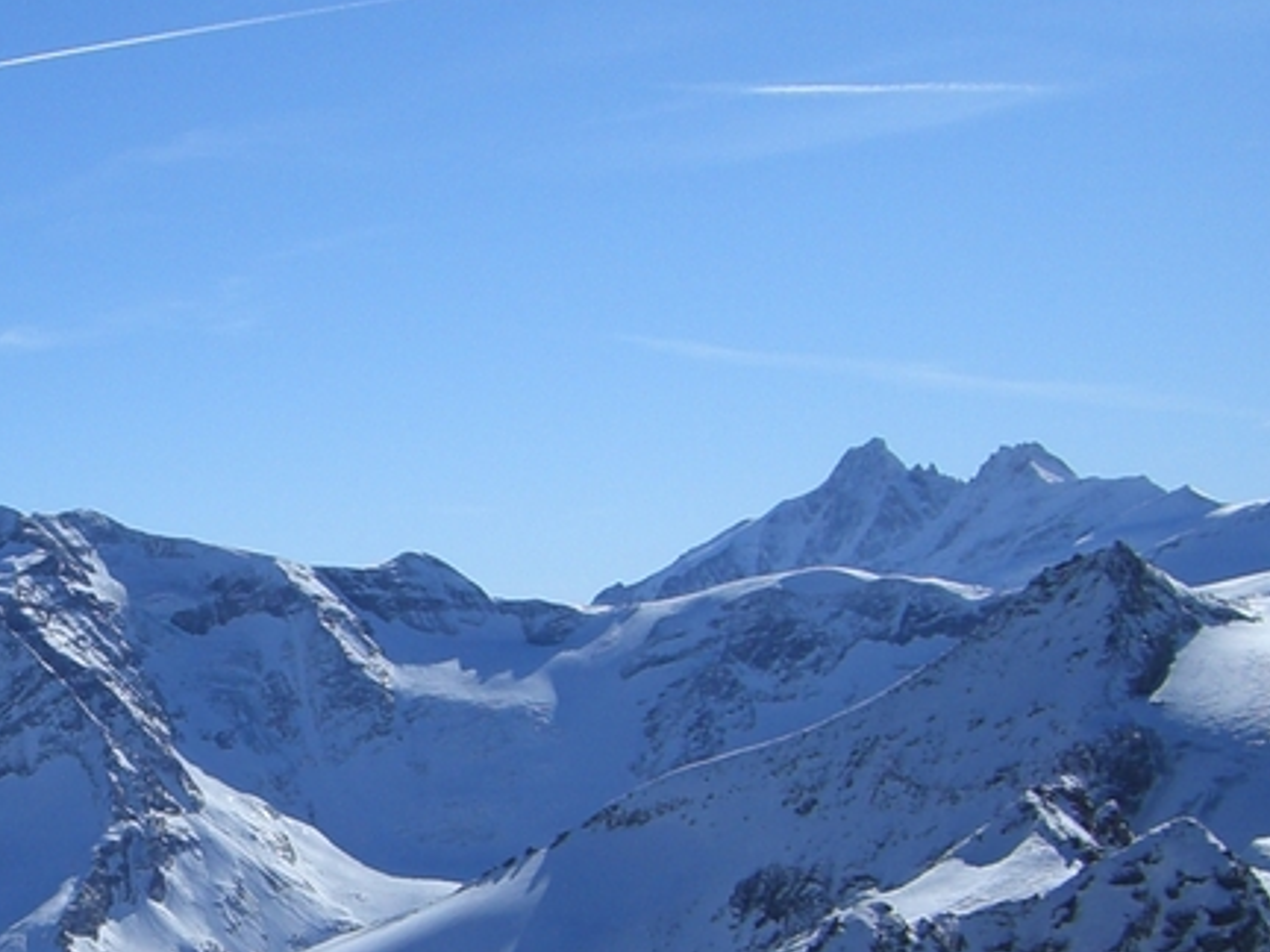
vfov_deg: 16.3
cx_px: 223
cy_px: 723
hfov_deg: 21.5
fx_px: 3302
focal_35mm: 90
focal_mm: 6.2
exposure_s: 1/2000
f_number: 4.3
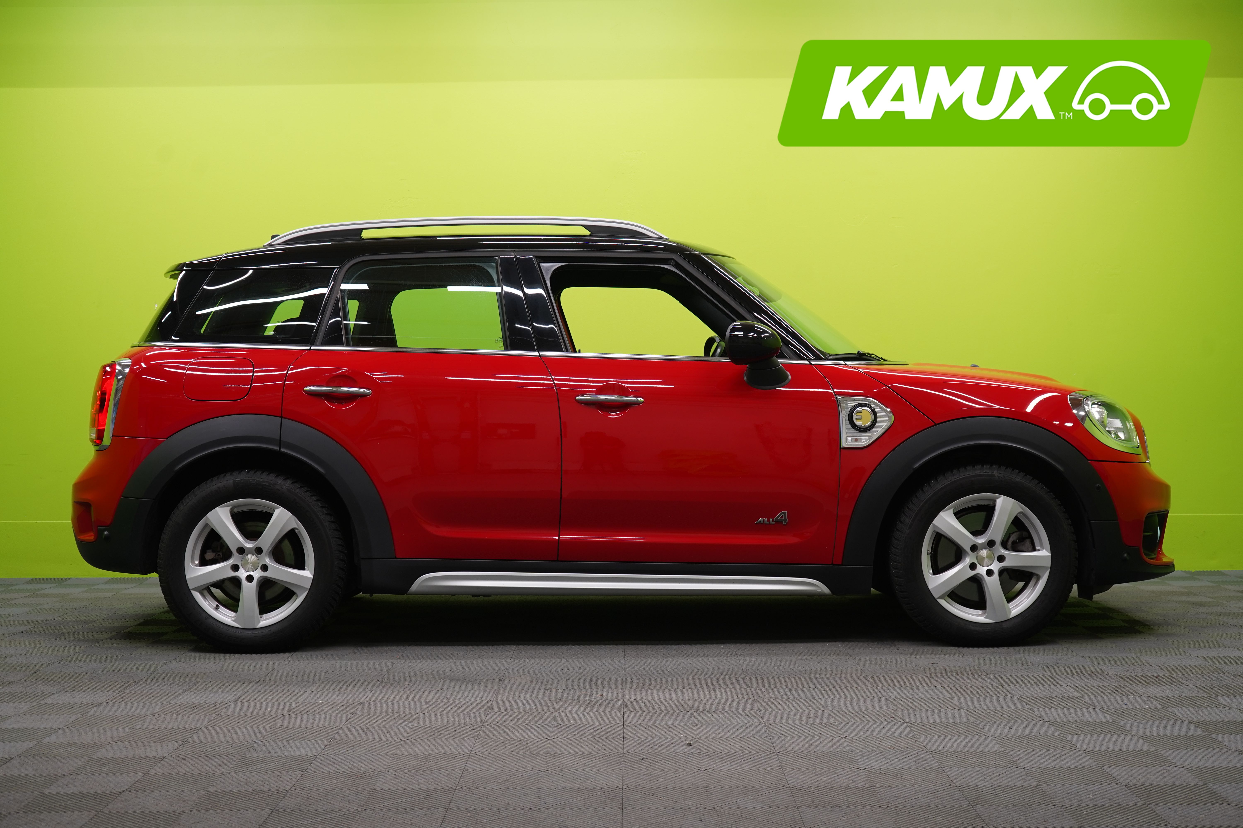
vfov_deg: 27.5
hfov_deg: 40.3
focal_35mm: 49
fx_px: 1692
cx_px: 622
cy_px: 414
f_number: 5.6
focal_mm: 49
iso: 400
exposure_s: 1/30
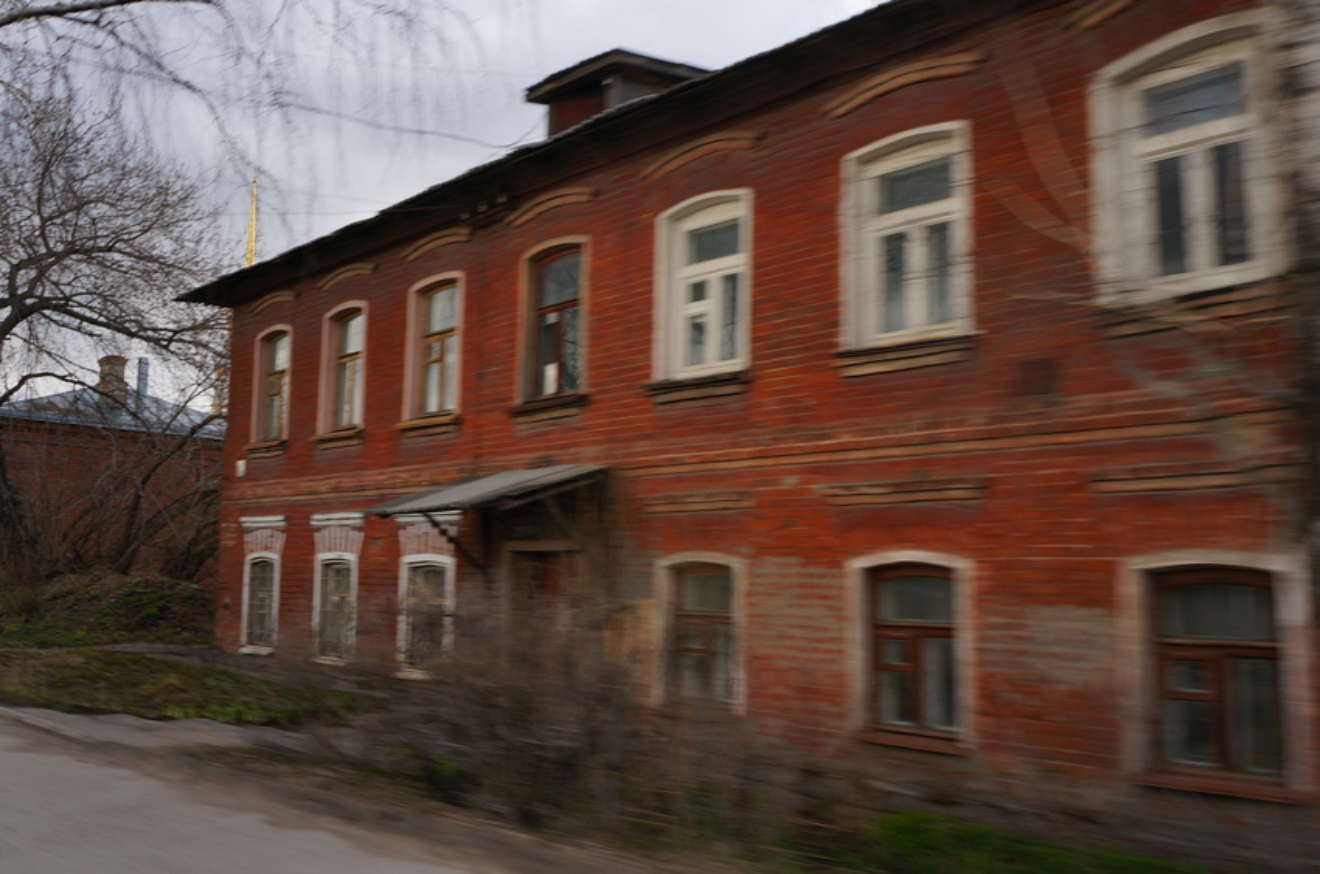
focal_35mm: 30
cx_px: 660
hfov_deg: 62.0
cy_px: 437
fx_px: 1098
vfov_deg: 43.4
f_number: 6.3
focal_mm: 20
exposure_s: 1/80
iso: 100
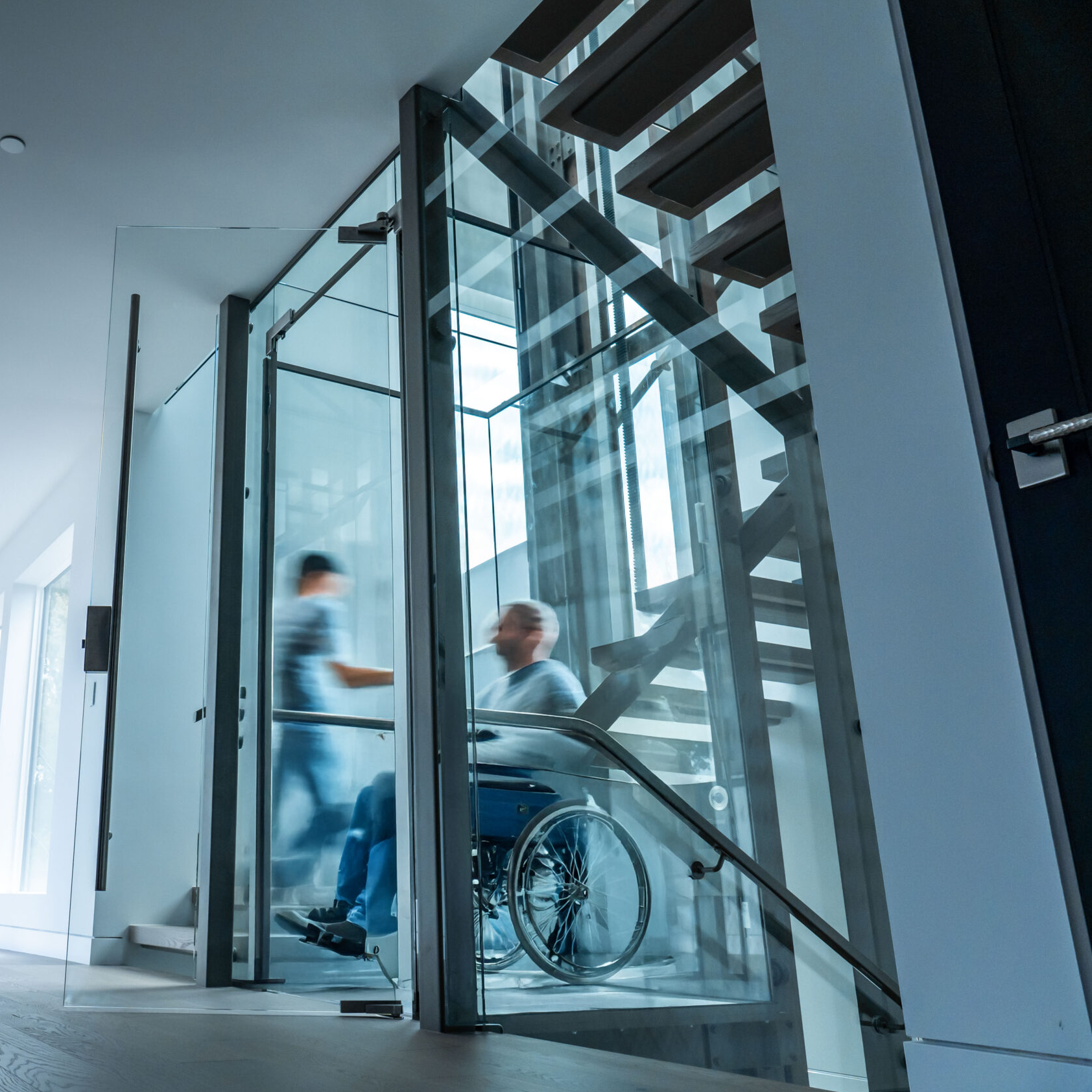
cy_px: 548
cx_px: 266
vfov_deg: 52.5
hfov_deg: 50.3
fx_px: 1106
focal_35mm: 31
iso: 400
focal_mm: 16
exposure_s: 1/160
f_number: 5.6
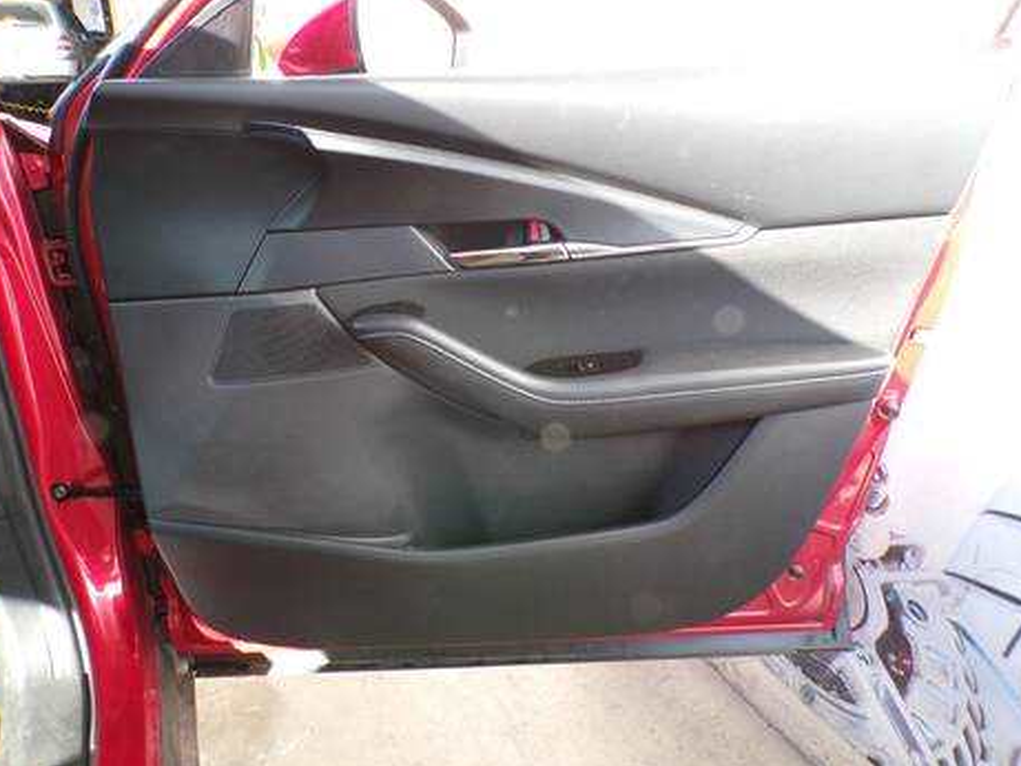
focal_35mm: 25
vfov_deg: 54.9
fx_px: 738
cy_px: 376
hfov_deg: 69.4
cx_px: 498
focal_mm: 4.3
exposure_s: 1/34
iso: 100
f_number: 4.4
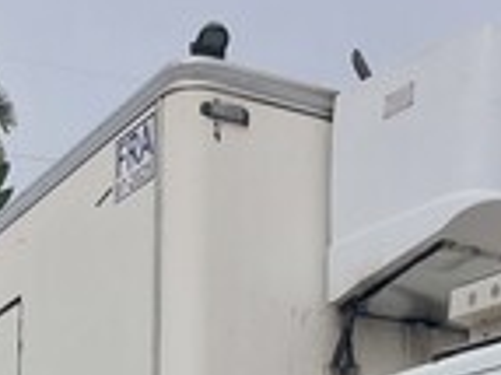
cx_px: 242
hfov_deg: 18.7
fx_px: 1518
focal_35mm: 105
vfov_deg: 12.3
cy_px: 771
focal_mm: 5.23
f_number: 1.8
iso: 25
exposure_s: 1/1020
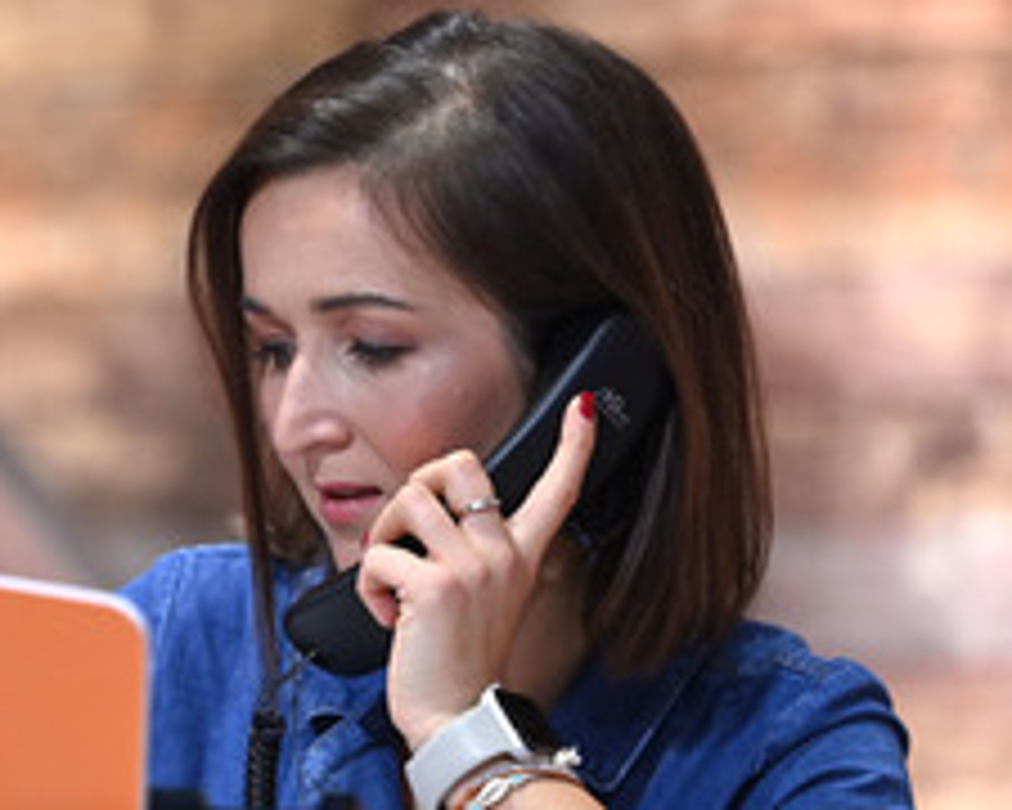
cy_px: 630
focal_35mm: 226
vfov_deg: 6.8
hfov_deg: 8.5
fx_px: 6769
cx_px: 169
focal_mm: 120
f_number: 2.8
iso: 1000
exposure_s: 1/320
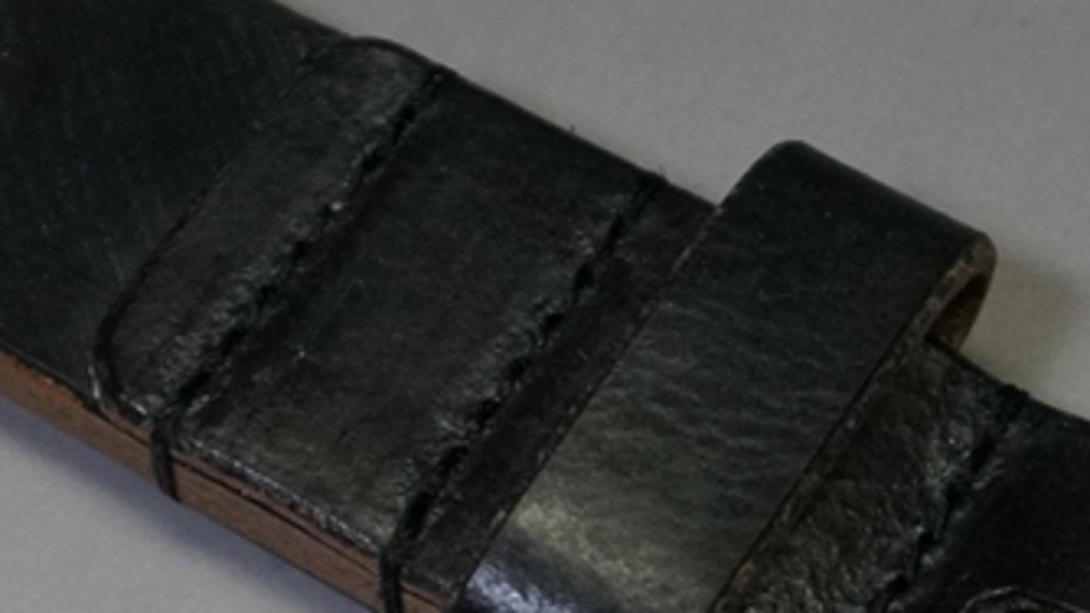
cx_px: 506
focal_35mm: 141
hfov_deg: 15.2
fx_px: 4072
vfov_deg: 8.6
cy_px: 518
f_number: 4.5
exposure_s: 1/160
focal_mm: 25
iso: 1000
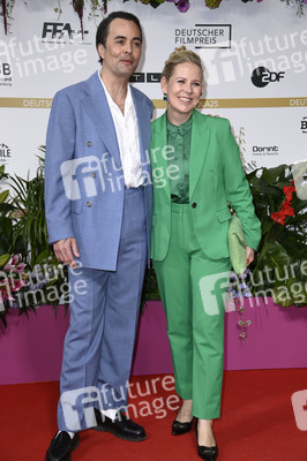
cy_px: 230
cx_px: 154
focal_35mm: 68
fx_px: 871
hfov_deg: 20.0
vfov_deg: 29.7
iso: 500
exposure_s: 1/250
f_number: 5.6
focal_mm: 68
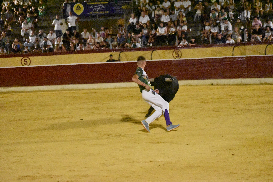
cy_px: 91
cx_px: 136
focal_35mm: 112
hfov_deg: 18.2
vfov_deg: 12.2
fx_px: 853
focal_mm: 75
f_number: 5.6
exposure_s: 1/500
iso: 25600
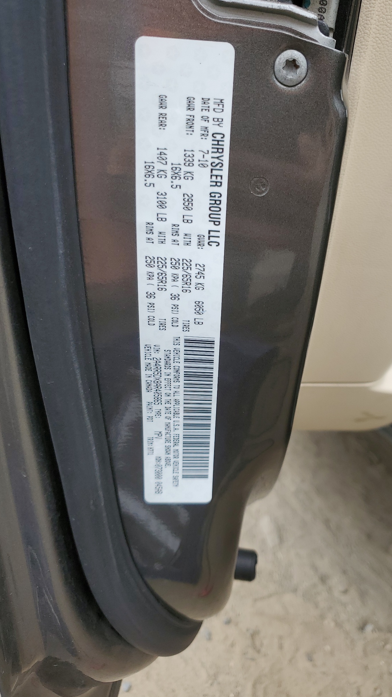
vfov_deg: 66.1
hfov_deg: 40.0
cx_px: 231
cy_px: 354
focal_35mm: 29
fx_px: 536
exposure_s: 1/1000
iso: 50
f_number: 1.5
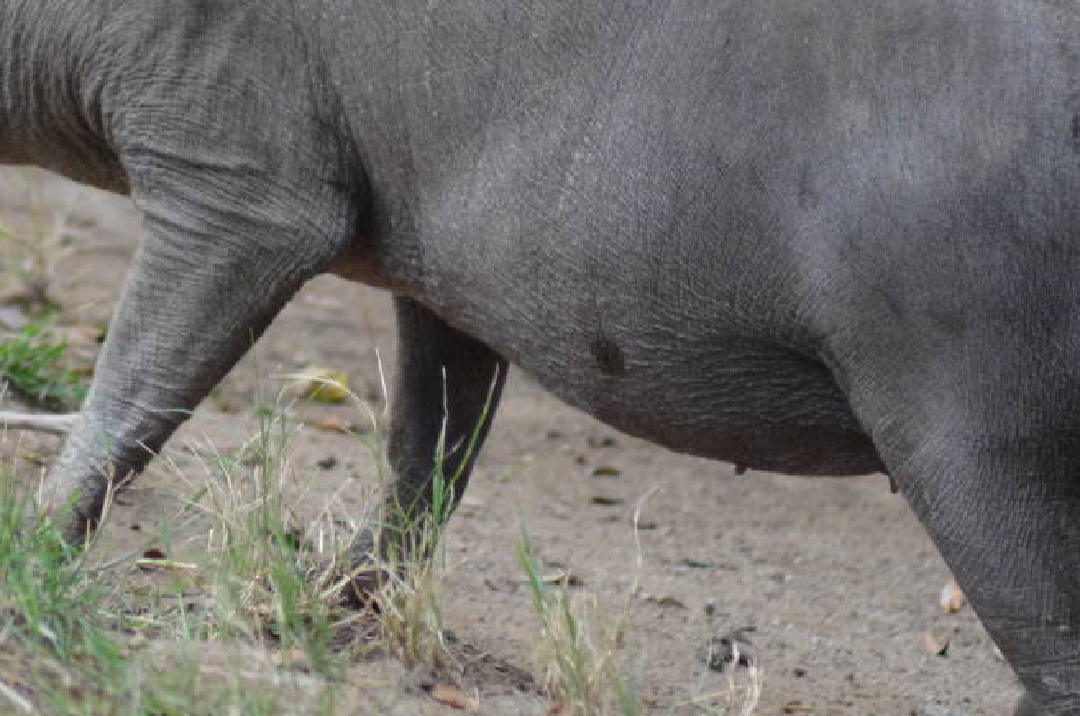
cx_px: 177
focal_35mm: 711
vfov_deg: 1.9
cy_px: 182
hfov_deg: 2.9
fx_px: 21295
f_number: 4.8
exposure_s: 1/500
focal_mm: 195
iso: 1100
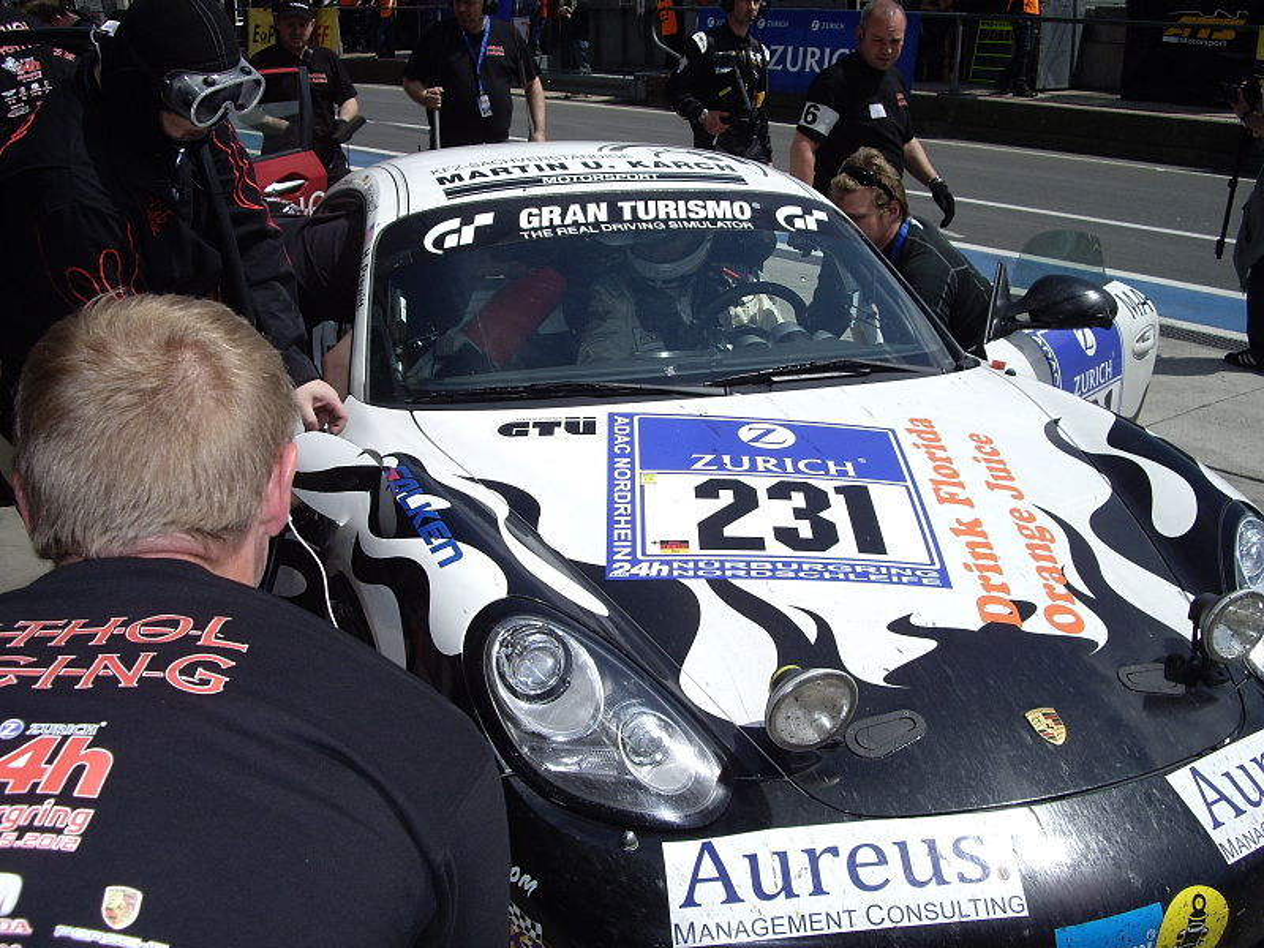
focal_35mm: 38
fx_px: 1388
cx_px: 632
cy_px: 474
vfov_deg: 37.7
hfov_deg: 49.0
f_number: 5.6
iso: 100
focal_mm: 7.9
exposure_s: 1/1000
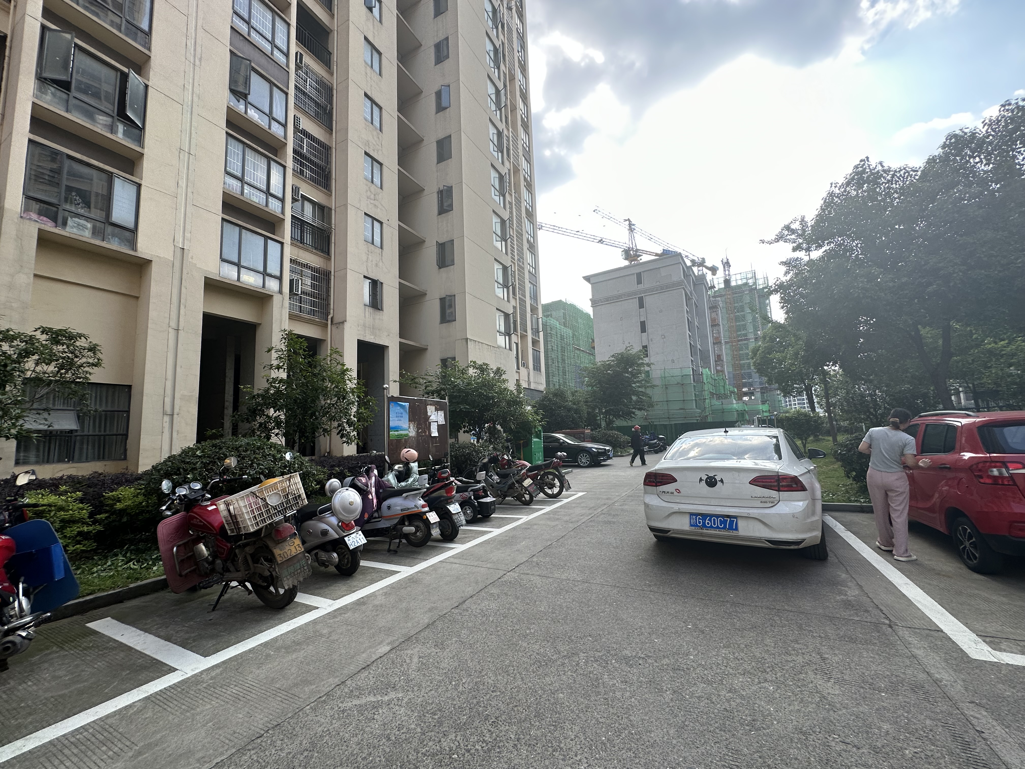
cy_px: 384
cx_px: 512
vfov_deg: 85.7
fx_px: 415
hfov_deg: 102.1
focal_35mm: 14
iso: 40
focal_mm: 2.22
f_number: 2.2
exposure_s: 1/584
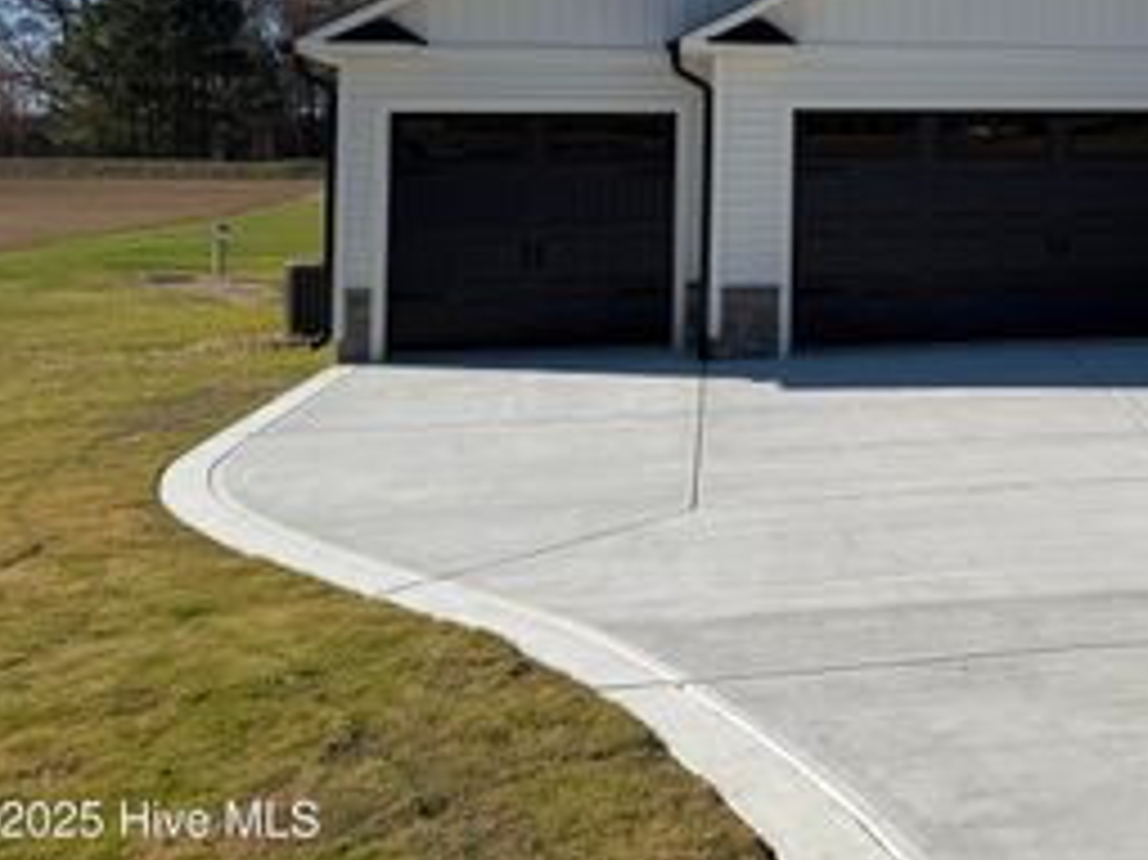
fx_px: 1558
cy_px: 52
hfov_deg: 37.2
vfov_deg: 29.3
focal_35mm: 47
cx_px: 1085
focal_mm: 6.76
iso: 80
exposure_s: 1/6173
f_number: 1.78
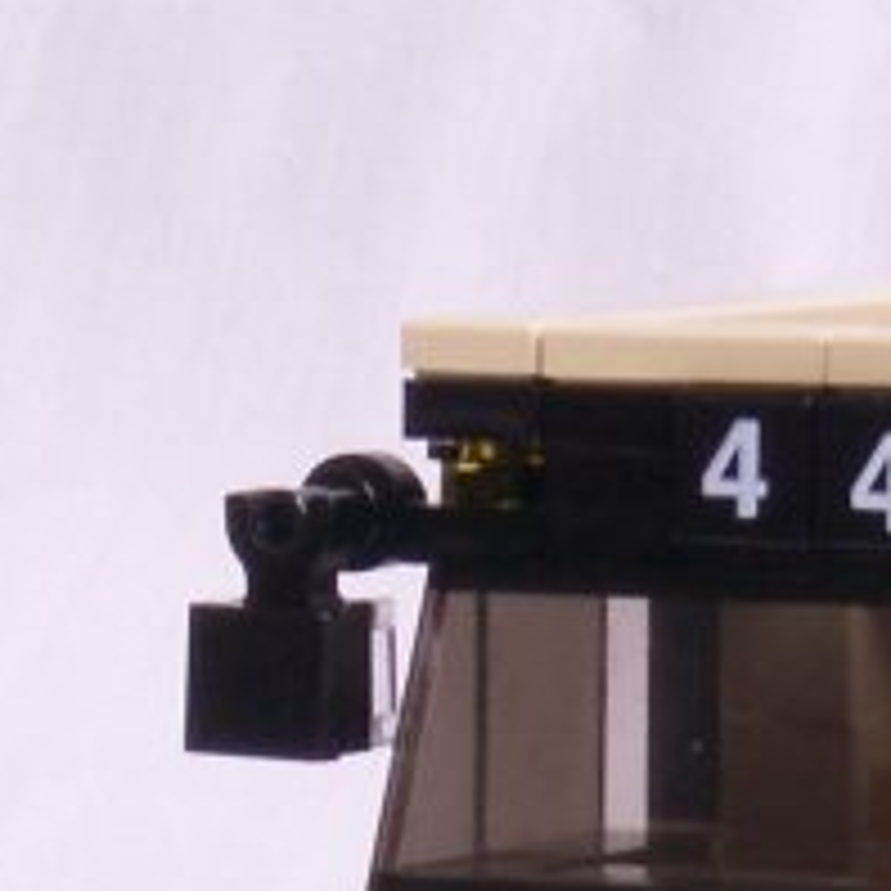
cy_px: 533
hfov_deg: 6.2
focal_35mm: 278
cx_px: 1408
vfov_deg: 6.3
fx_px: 8096
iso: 50
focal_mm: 13
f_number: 8
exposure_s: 1/2.5
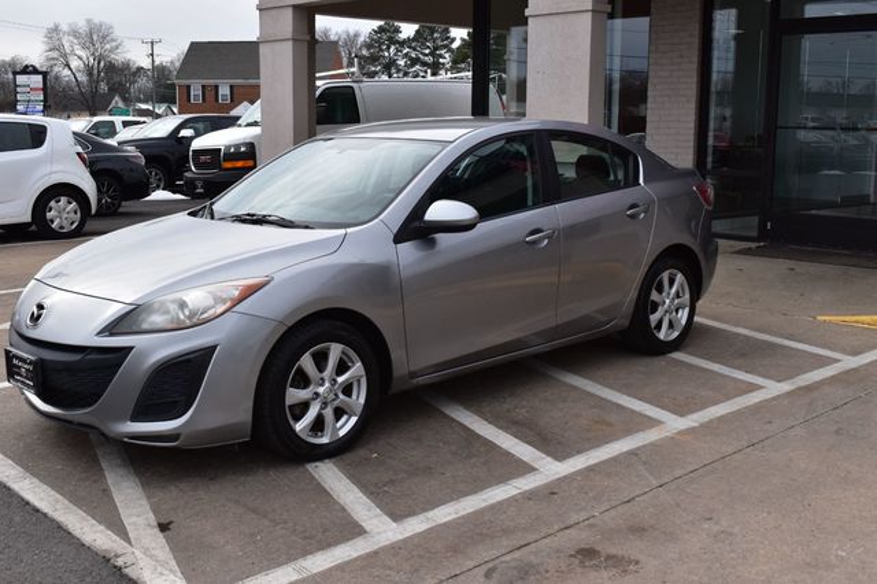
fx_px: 986
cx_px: 438
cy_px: 292
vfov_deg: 33.0
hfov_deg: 47.9
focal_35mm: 40
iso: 400
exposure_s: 1/500
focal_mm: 27
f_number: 11
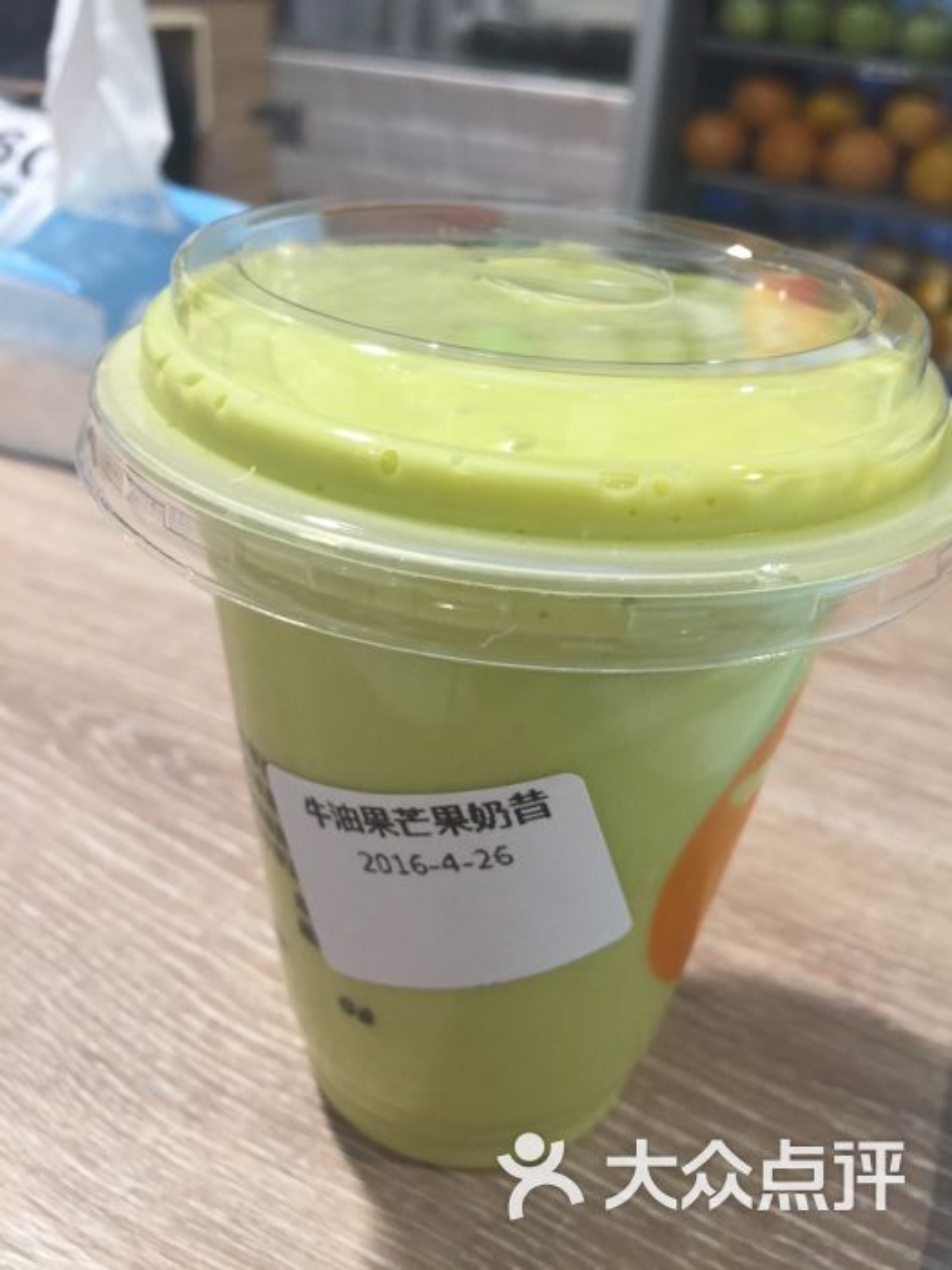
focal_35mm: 29
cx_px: 476
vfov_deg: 61.7
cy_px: 635
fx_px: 1063
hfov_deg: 48.2
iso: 32
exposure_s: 1/33
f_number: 2.2
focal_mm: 4.15
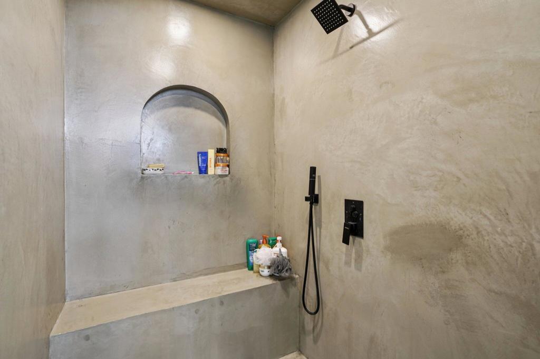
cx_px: 270
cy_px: 180
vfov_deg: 73.7
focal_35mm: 16
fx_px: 240
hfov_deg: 96.8
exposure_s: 1/2.5
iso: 400
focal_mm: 16
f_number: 8
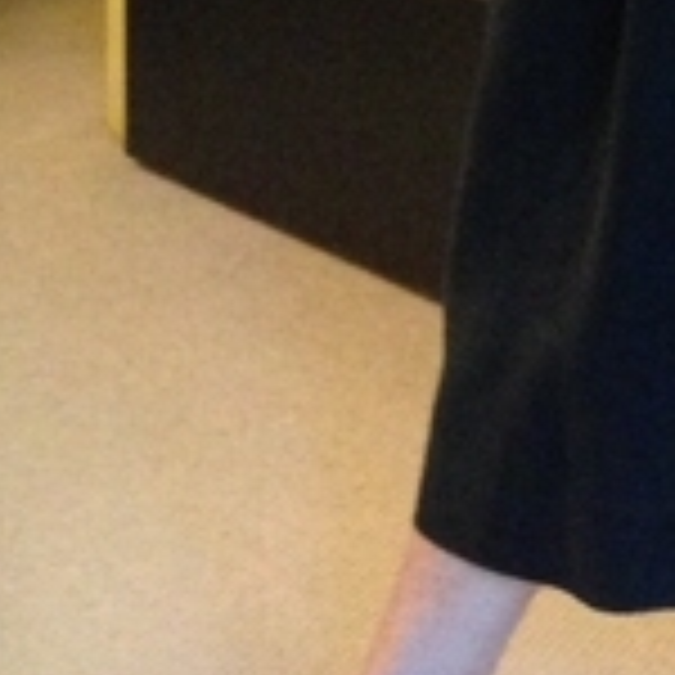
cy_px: -490
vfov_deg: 10.6
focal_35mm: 156
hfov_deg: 10.8
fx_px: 3442
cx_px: 1008
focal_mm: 4.12
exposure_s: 1/15
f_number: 2.4
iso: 400
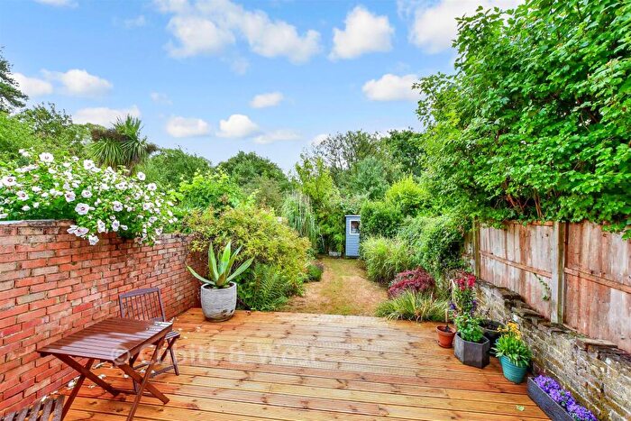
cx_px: 316
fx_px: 263
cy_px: 210
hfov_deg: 100.4
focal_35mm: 15
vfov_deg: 77.4
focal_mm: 10
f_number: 8
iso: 400
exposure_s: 1/200
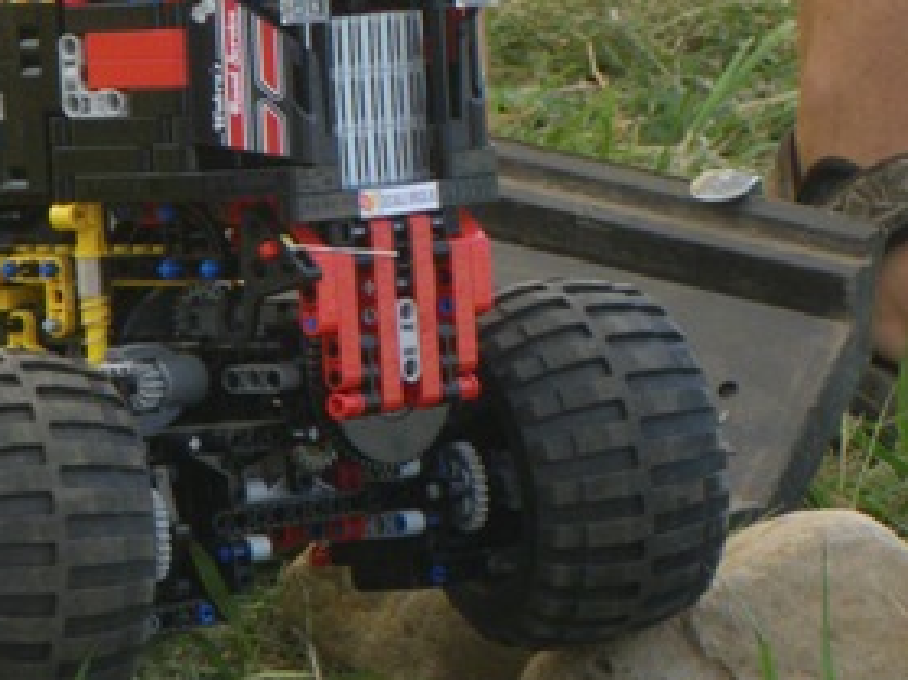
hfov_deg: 6.2
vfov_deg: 4.6
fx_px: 8416
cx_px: 283
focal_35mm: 321
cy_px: 202
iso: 200
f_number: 5.5
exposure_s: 1/250
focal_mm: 25
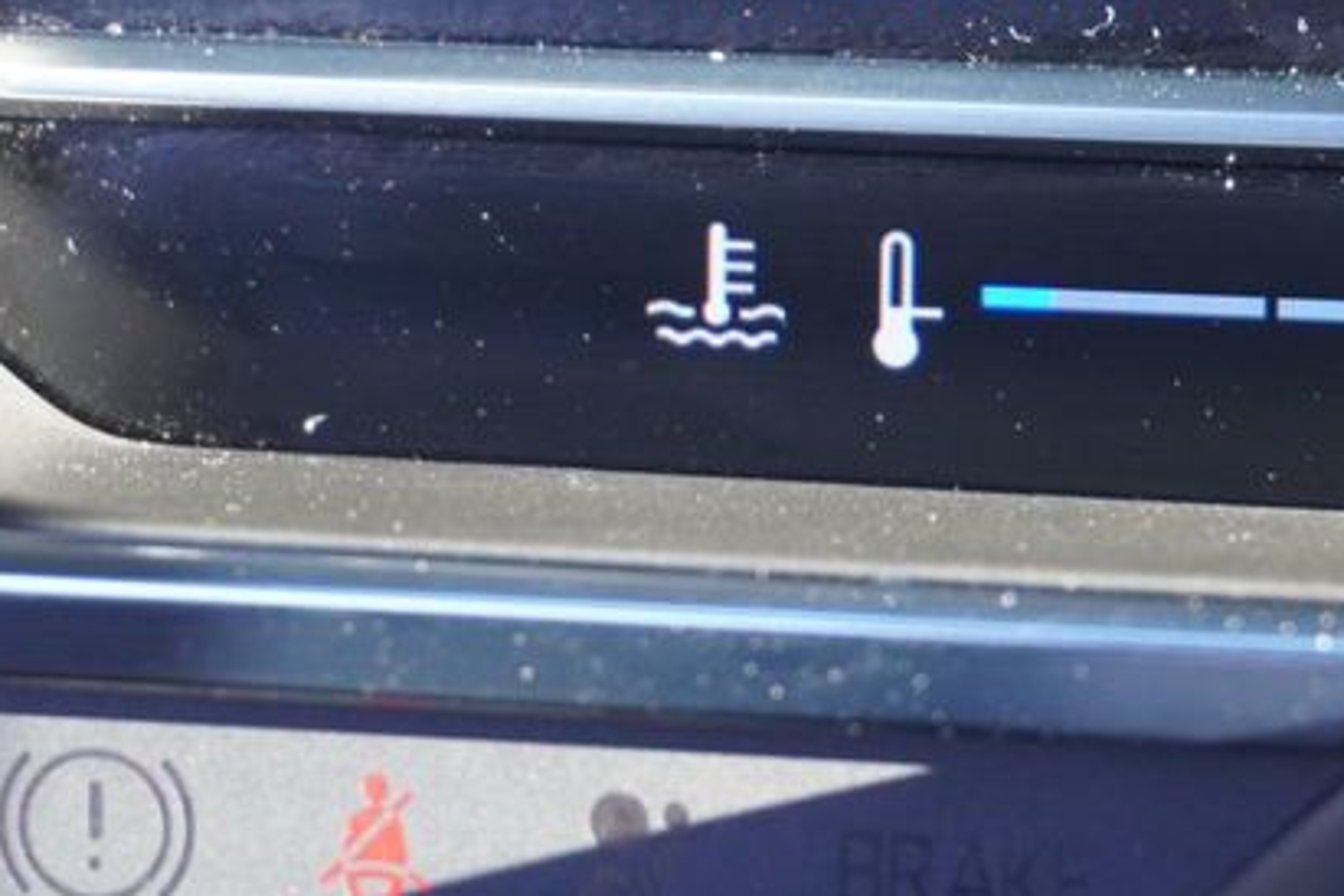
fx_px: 6981
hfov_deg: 11.0
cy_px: 196
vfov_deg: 7.3
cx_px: 1063
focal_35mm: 187
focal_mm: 50
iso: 1250
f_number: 5.6
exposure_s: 1/160
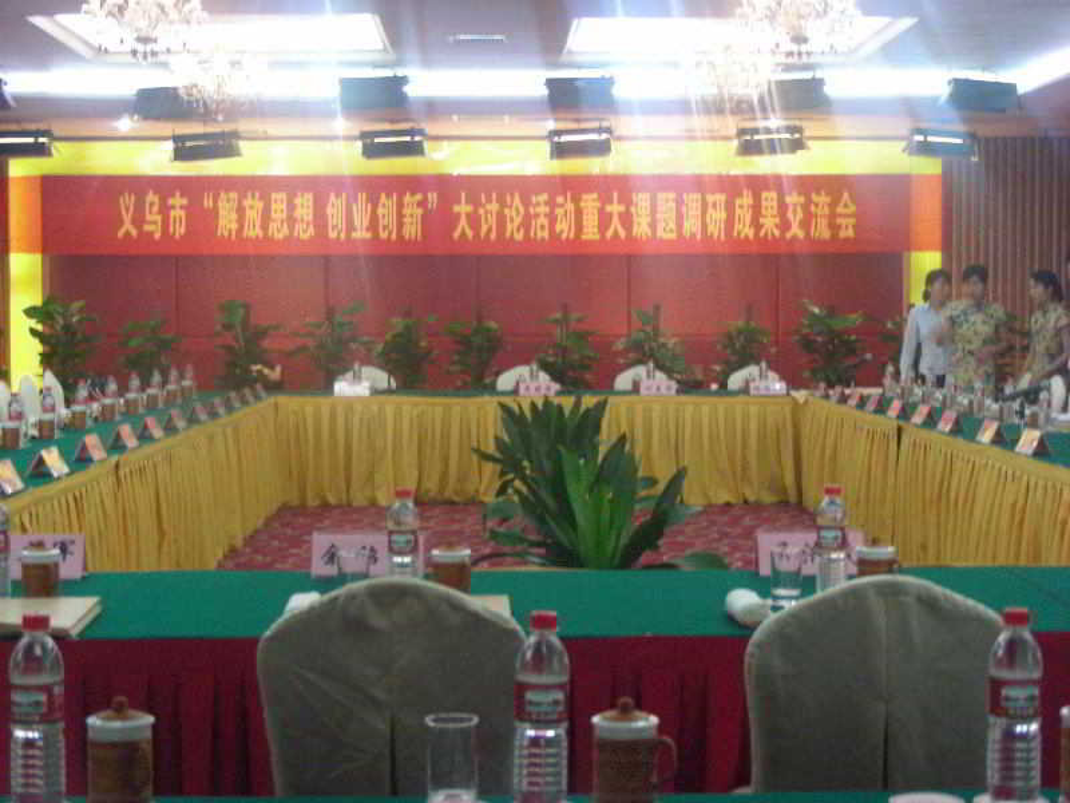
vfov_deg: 23.3
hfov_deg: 30.7
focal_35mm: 63
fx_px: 1947
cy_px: 402
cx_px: 535
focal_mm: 10.5
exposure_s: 1/8
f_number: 3.5
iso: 275
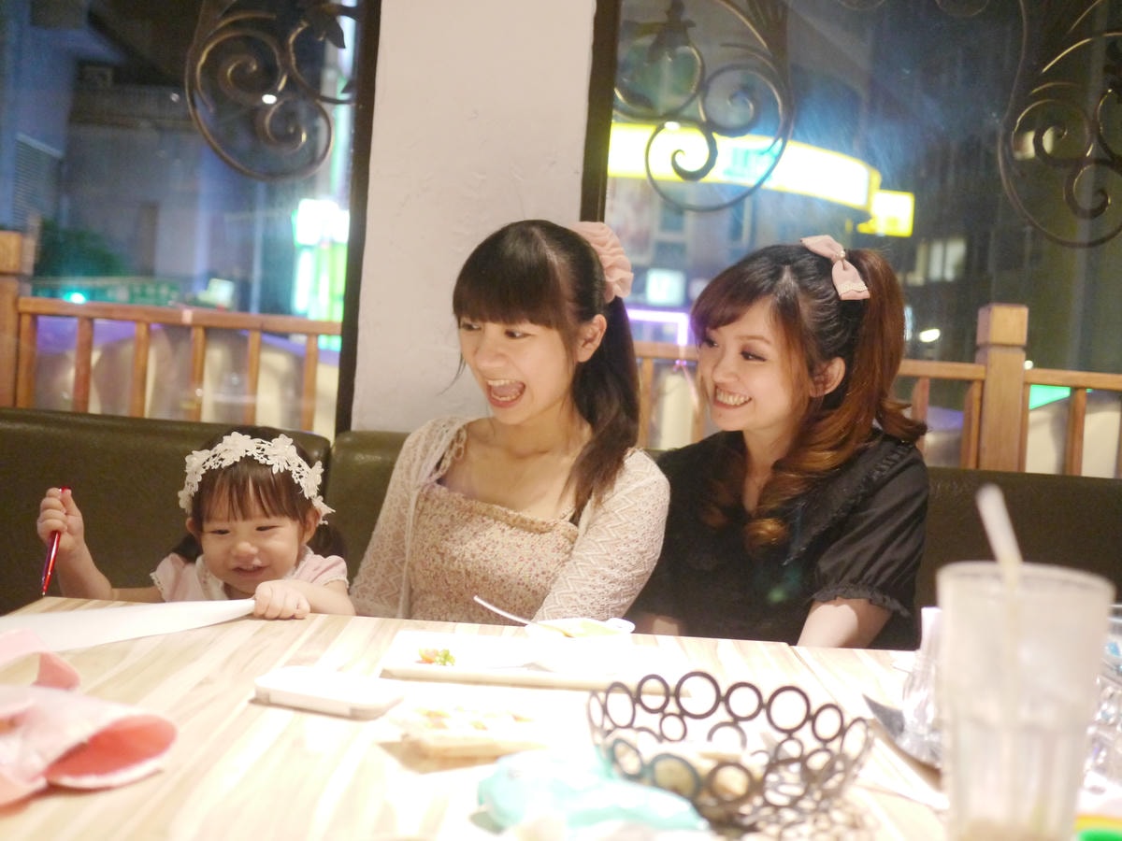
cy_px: 420
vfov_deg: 36.0
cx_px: 561
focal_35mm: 40
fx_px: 1297
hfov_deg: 46.8
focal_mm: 20
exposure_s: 1/60
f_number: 1.7
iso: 800
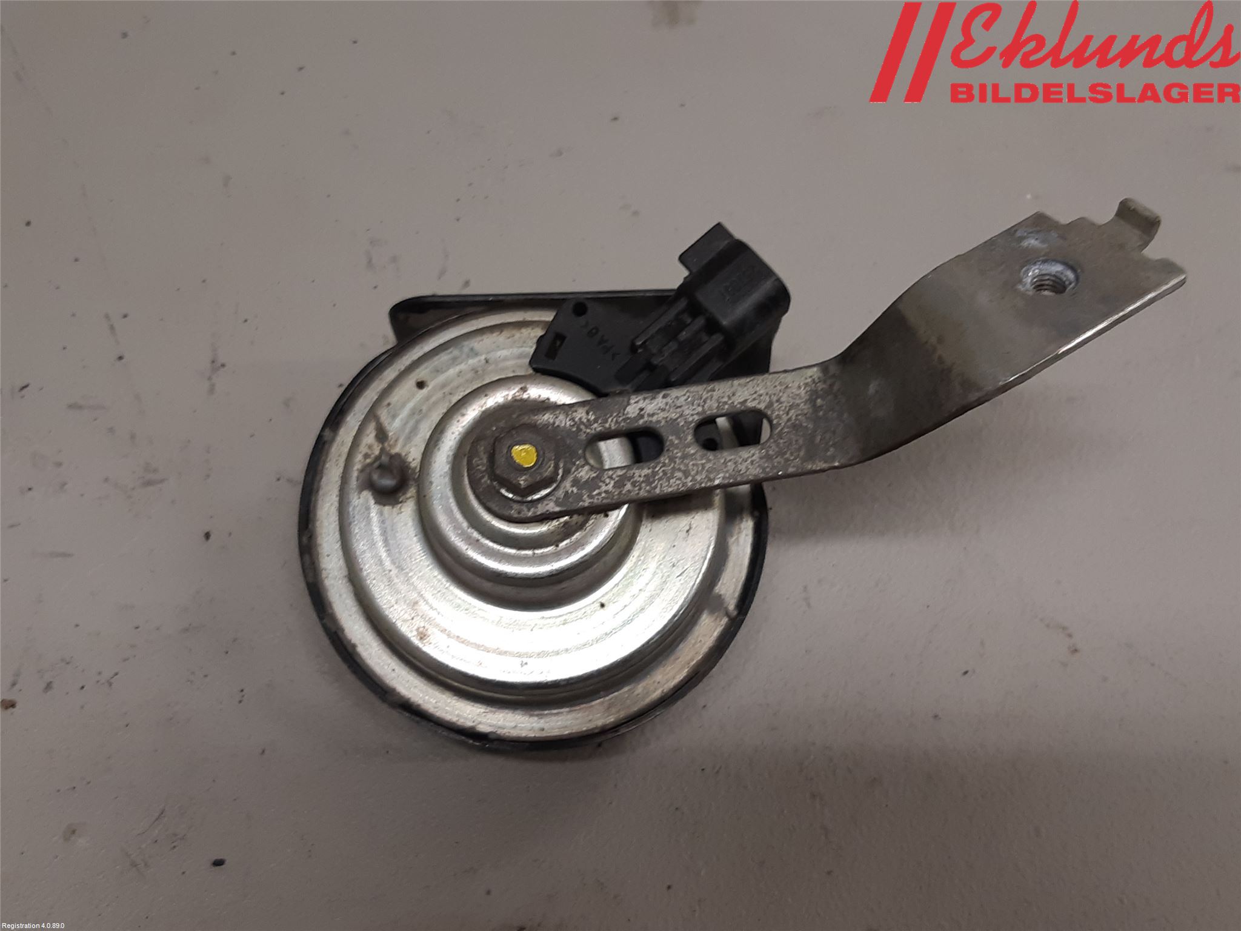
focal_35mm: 26
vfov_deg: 53.1
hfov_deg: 67.3
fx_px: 932
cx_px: 620
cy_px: 466
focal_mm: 3.93
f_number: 1.7
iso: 64
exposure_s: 1/50
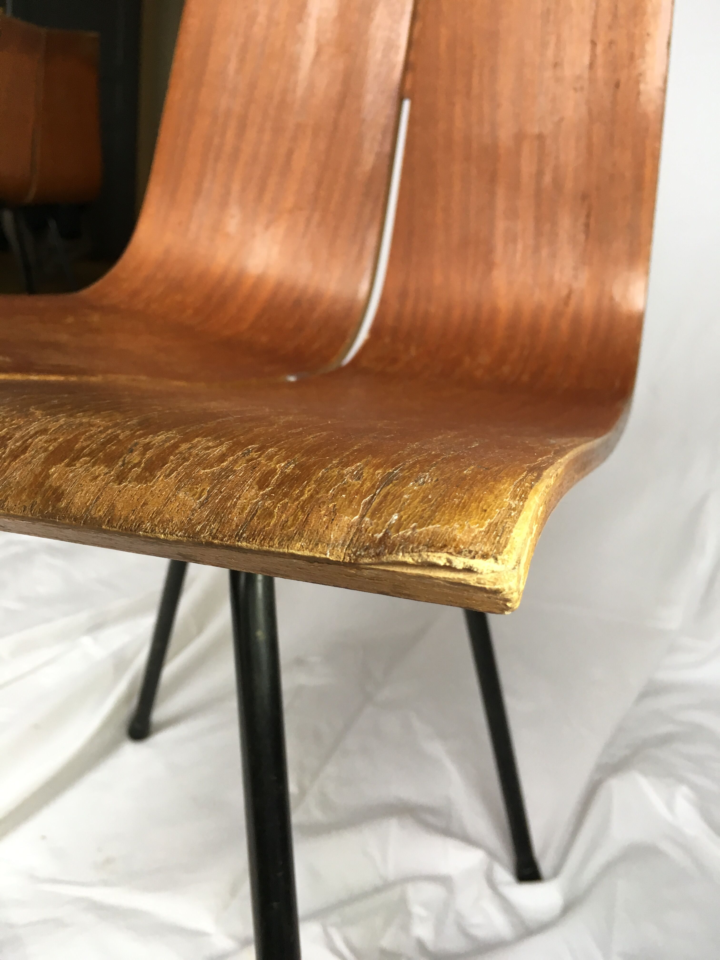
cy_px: 480
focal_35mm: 29
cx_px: 360
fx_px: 804
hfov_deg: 48.2
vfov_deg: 61.7
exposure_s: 1/33
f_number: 2.2
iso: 80
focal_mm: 4.15
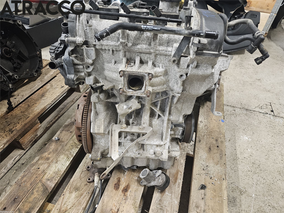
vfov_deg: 58.9
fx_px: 189
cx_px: 142
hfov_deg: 73.9
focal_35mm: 23
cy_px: 106
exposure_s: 1/50
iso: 640
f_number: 1.8
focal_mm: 5.4
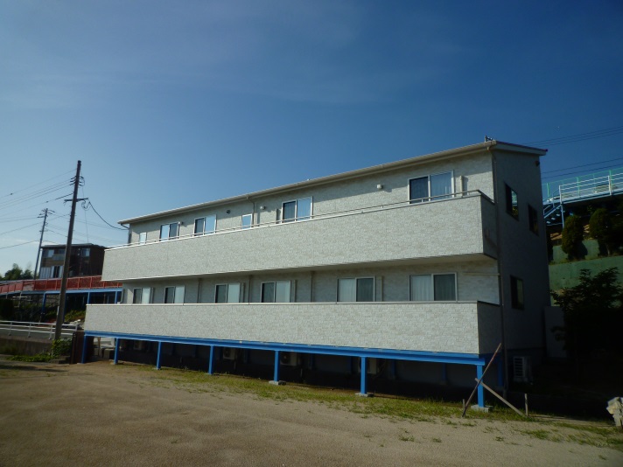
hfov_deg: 69.4
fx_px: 450
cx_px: 312
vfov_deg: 54.9
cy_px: 234
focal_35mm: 25
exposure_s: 1/800
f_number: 5
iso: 80
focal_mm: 4.4
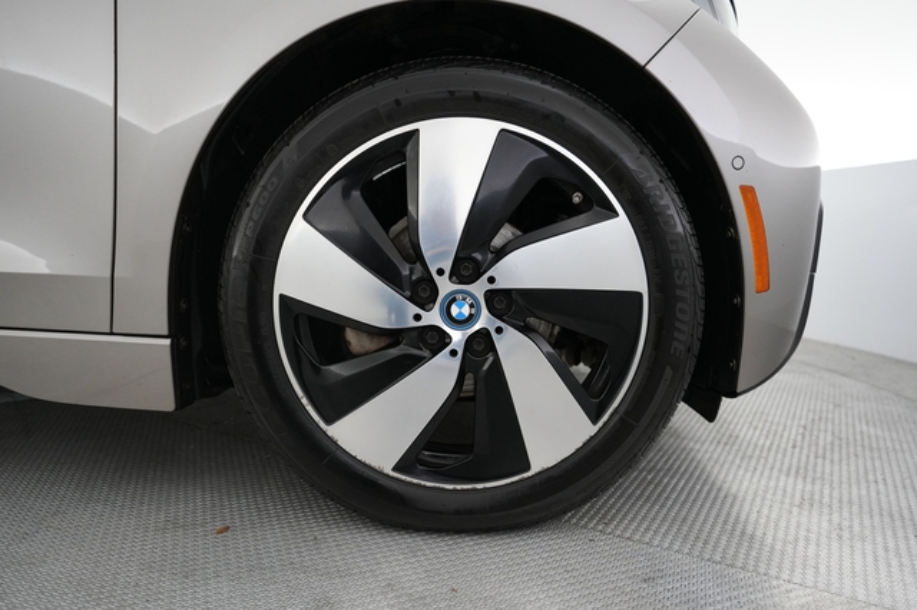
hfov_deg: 73.8
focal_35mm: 24
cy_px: 305
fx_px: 611
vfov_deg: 53.1
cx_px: 458
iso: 3200
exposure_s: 1/160
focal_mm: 24
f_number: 2.8
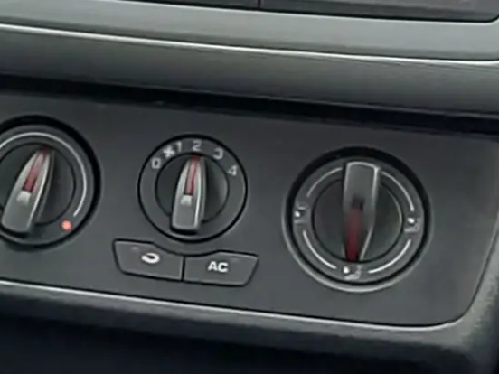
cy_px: 73
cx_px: -375
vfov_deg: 9.3
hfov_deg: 11.5
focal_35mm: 160
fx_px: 2306
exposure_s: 1/159
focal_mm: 5.56
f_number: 1.8
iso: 100
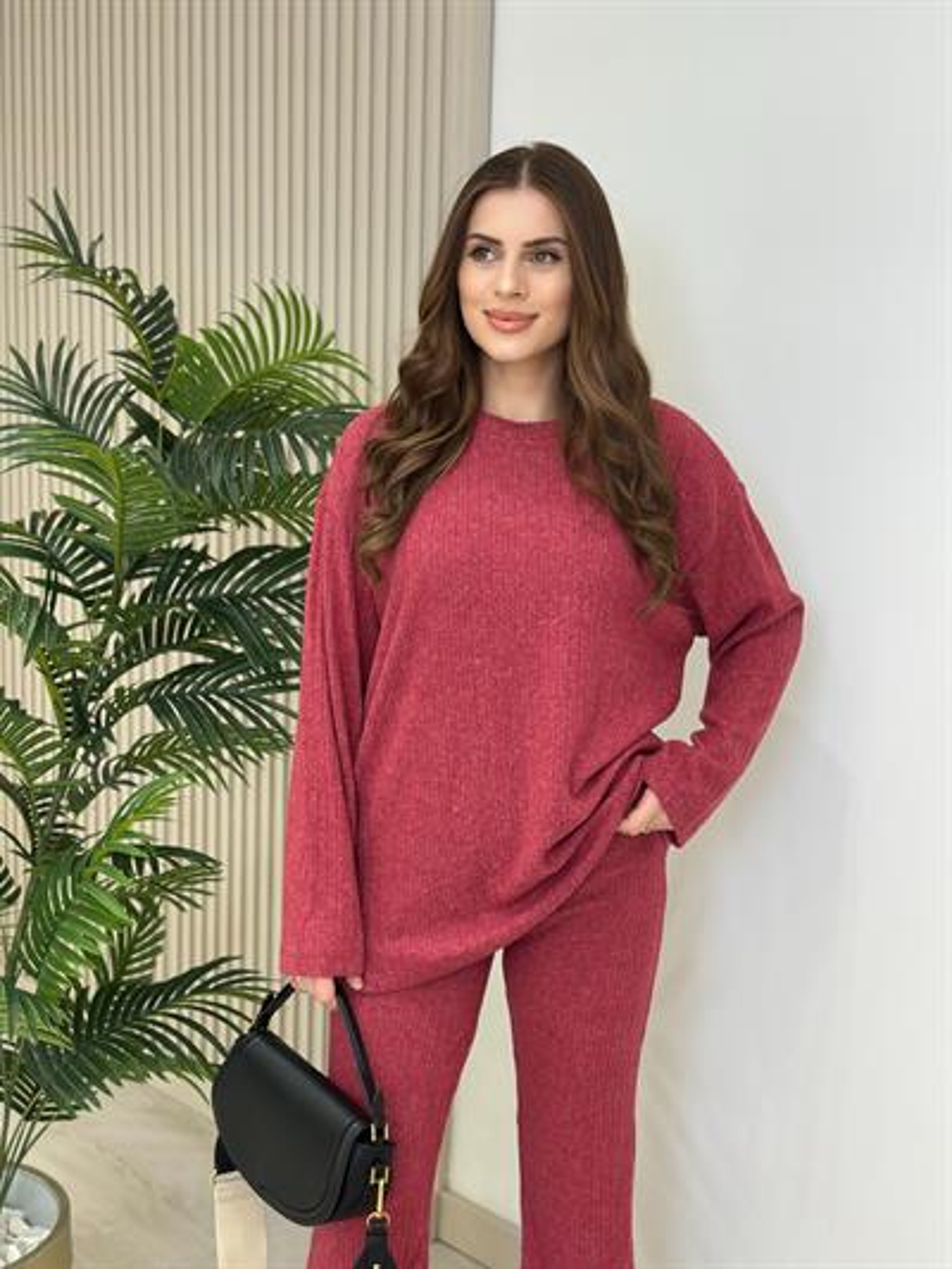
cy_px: 634
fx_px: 1759
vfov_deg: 39.6
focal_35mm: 48
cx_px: 476
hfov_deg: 30.3
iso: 64
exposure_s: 1/100
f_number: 1.78
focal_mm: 6.86
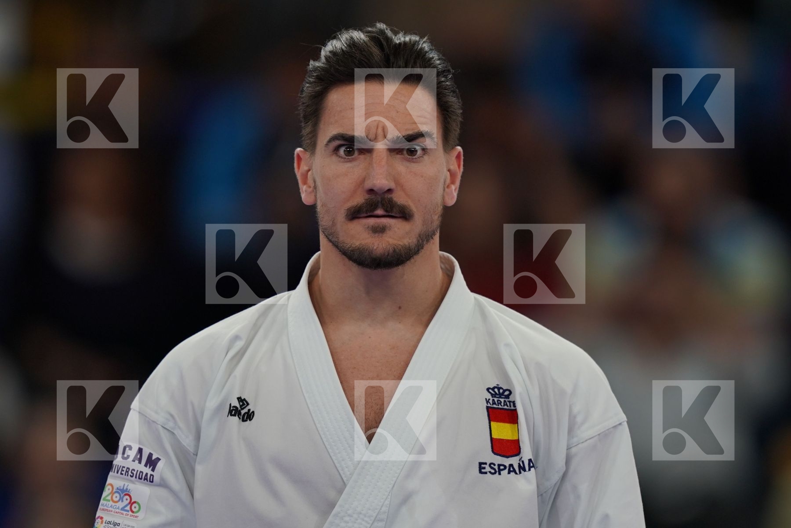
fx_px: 13182
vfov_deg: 2.3
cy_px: 264
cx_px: 396
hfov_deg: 3.4
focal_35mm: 600
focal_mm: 400
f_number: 2.8
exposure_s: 1/320
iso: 400
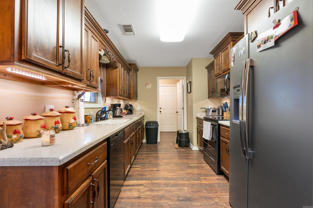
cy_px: 104
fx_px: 148
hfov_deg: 93.3
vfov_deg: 70.4
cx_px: 156
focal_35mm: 17
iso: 320
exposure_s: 1.3
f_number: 9
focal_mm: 17
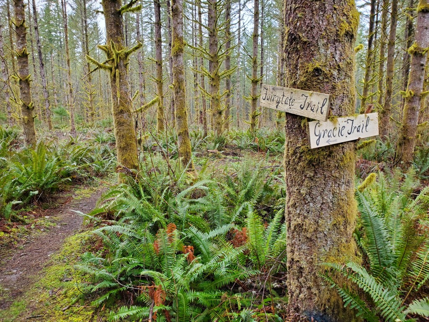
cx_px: 214
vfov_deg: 53.1
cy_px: 161
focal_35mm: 26
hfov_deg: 67.3
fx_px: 322
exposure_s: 1/100
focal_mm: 4.3
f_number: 2.4
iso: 250
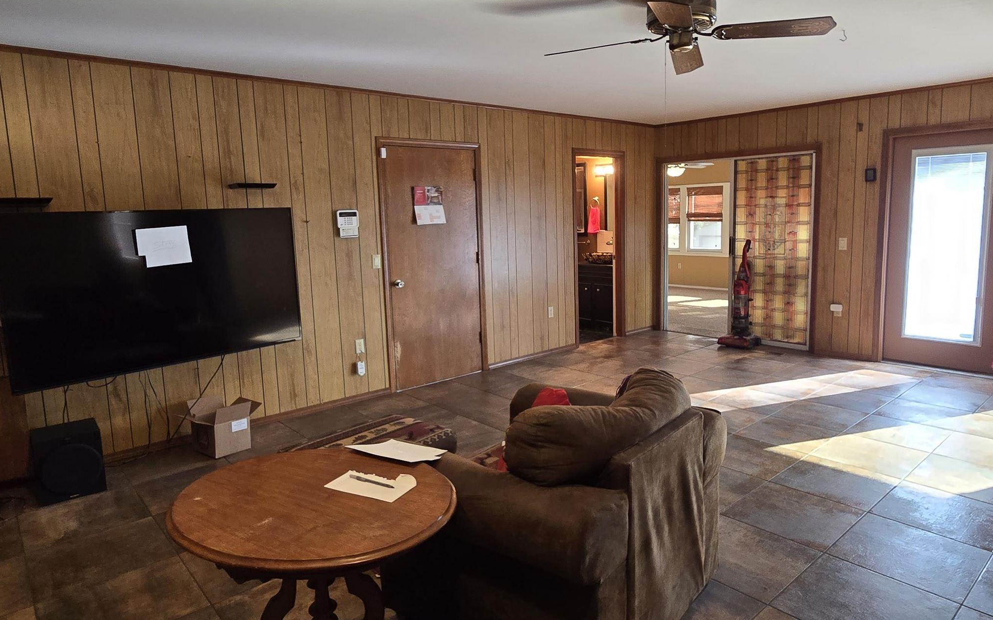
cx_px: 541
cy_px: 293
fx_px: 568
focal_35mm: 21
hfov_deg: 82.1
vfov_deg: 57.2
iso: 250
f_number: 2.2
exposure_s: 1/60
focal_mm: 2.2
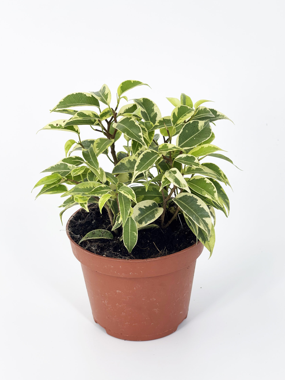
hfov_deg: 20.2
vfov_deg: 26.7
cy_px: 212
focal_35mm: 73
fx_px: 801
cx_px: 142
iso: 20
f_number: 2.2
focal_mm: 7.5
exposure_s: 1/172
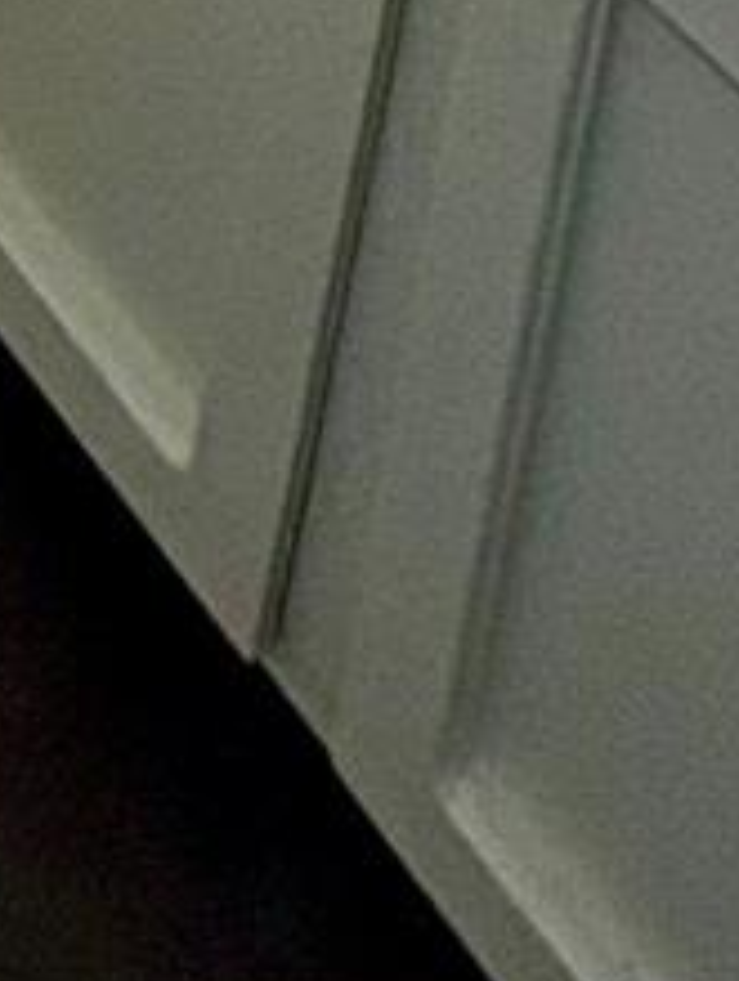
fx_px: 2781
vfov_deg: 10.3
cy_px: -2253
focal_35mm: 98
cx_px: -211
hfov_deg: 14.5
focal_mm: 2.22
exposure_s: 1/120
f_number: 2.2
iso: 160
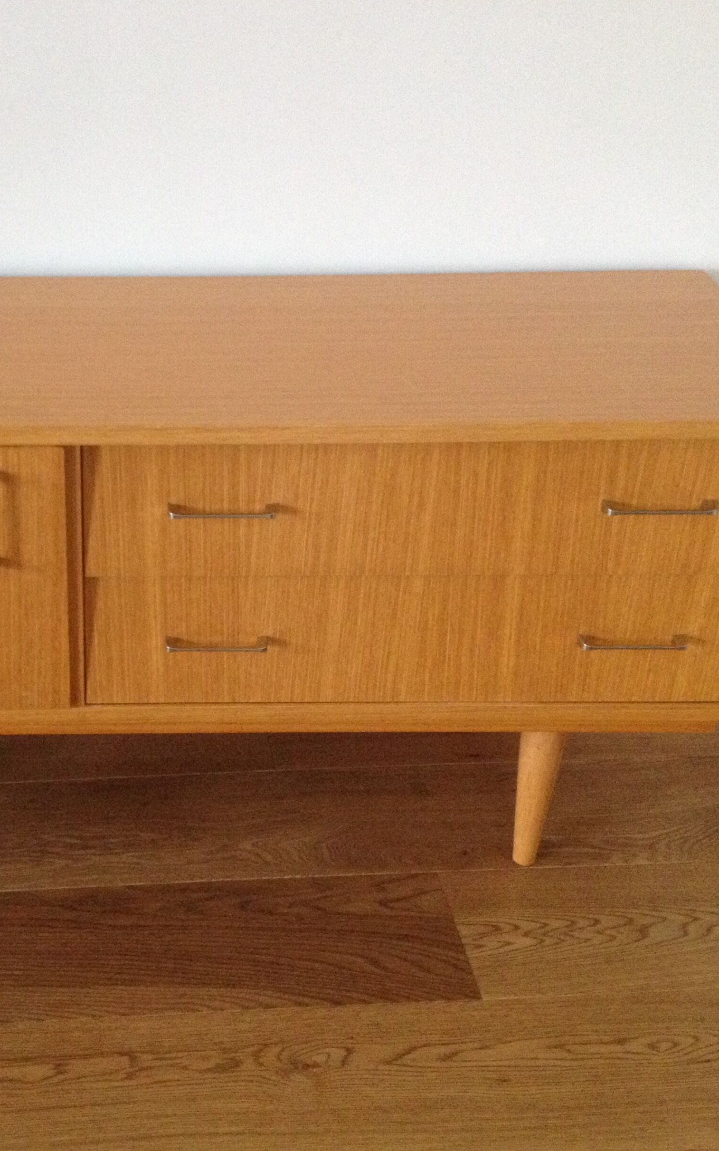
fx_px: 1567
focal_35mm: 50
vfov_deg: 40.3
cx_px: 139
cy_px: 578
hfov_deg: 25.4
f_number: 2.4
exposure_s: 1/15
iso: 320
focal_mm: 4.28
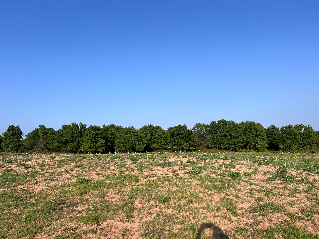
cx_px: 160
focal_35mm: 26
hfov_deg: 67.3
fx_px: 240
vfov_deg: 53.1
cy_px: 120
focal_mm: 5.7
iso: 50
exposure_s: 1/3968
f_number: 1.5
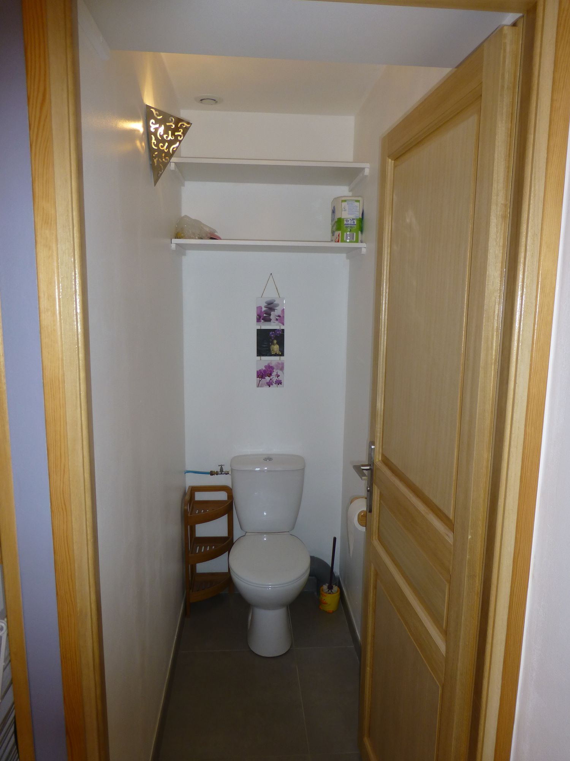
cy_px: 380
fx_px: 527
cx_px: 285
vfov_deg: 71.6
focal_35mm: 24
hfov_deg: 56.8
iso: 100
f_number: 3.3
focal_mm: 4.3
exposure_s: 1/60
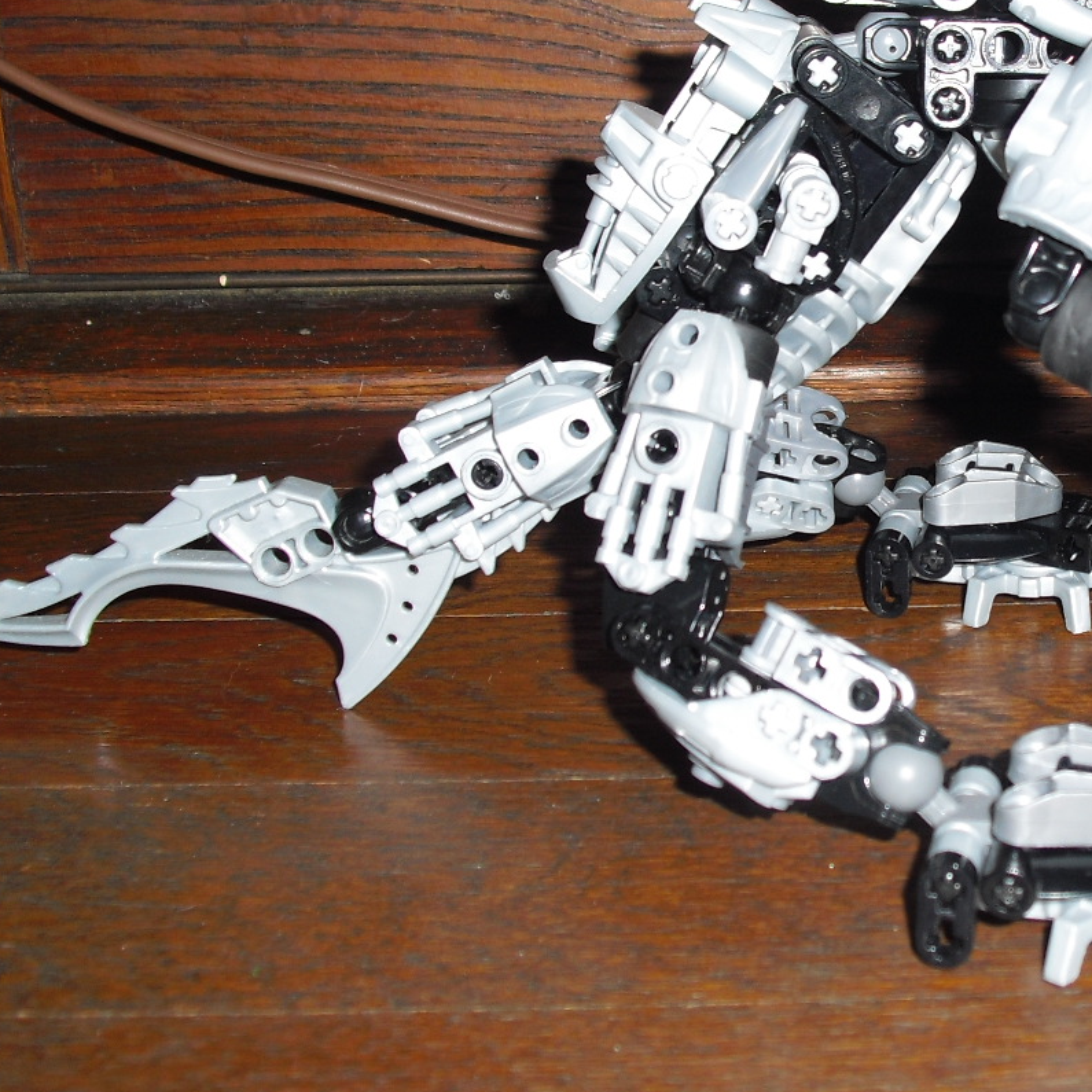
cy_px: 409
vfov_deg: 26.8
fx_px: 2284
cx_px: 902
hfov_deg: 26.3
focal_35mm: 64
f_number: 3.1
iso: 100
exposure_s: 1/60
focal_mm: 6.3
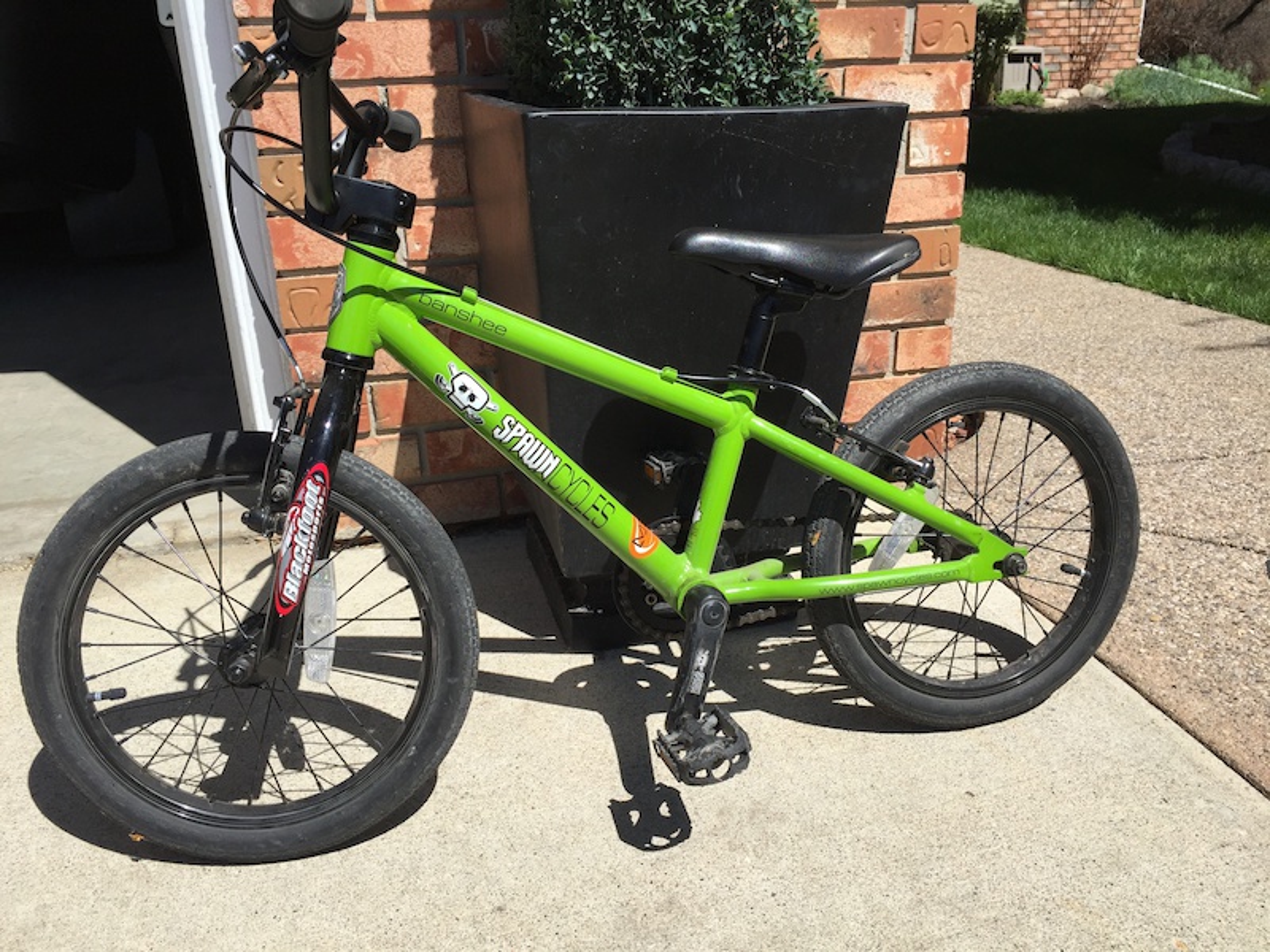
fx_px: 1064
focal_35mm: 29
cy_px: 476
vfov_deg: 48.2
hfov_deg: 61.7
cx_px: 635
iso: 32
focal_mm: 4.15
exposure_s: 1/2475
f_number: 2.2
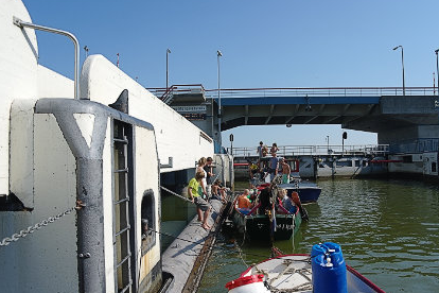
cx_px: 233
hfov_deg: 63.6
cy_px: 151
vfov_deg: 45.0
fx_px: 354
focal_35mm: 29
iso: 100
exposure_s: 1/1000
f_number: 3.8
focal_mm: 18
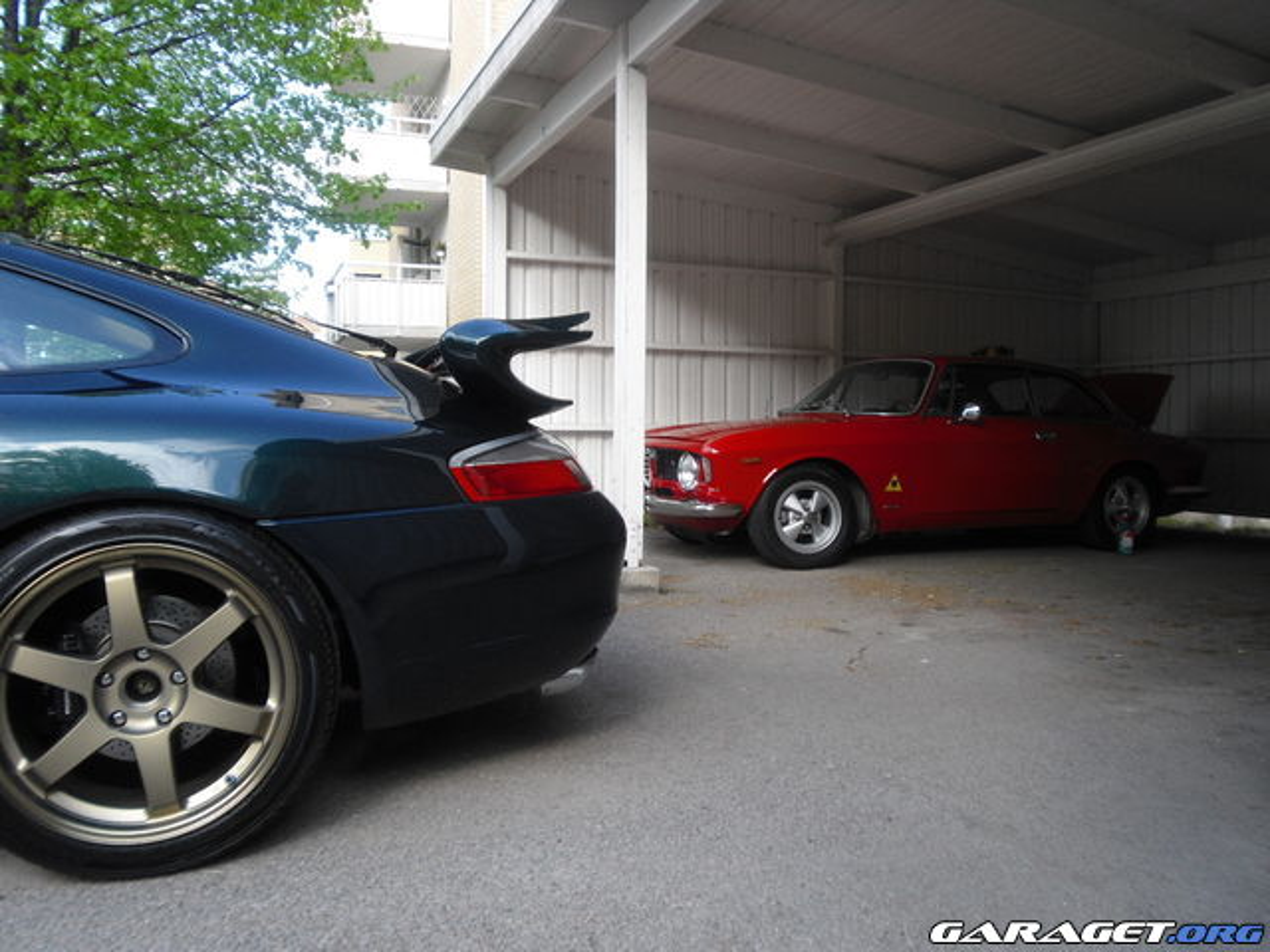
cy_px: 476
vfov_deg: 49.7
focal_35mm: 28
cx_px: 635
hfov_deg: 63.4
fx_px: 1027
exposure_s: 1/320
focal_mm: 4.65
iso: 100
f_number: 2.6
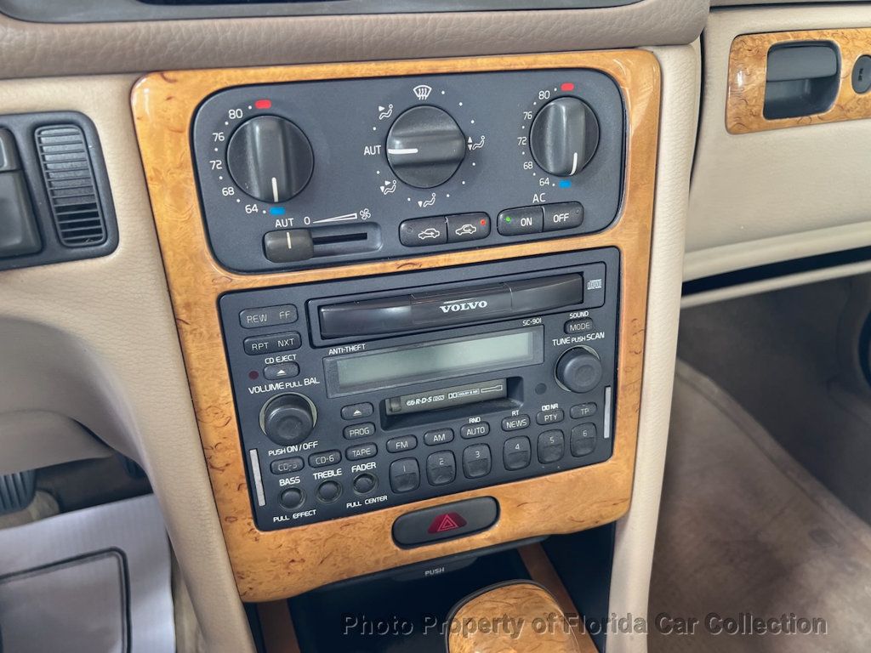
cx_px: 436
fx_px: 654
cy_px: 326
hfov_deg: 67.3
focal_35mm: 26
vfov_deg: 53.1
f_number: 1.5
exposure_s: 1/99
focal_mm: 5.7
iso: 125
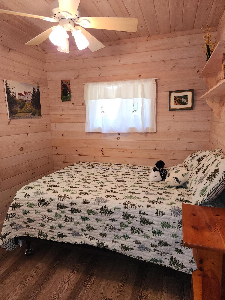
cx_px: 112
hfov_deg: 58.9
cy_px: 150
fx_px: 199
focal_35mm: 23
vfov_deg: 73.9
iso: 100
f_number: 1.8
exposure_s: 1/60
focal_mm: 5.4
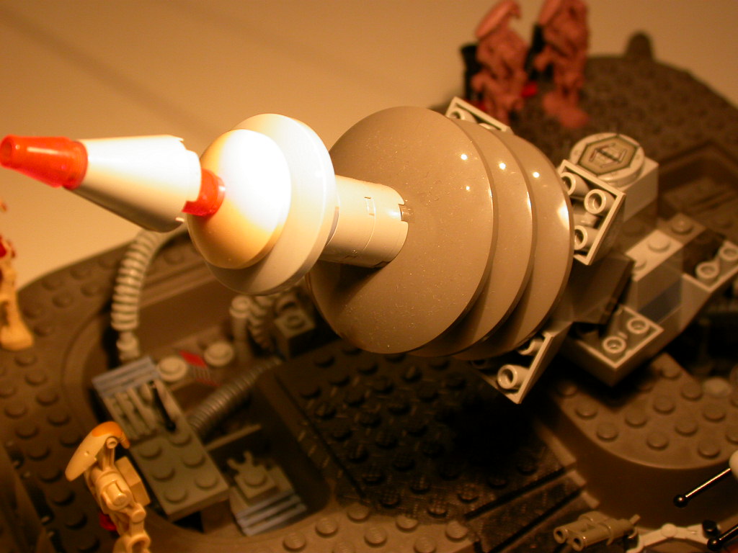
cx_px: 369
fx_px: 1492
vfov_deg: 21.0
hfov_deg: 27.8
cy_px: 276
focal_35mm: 70
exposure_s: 1/89.4
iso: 100
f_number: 3.3
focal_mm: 14.6
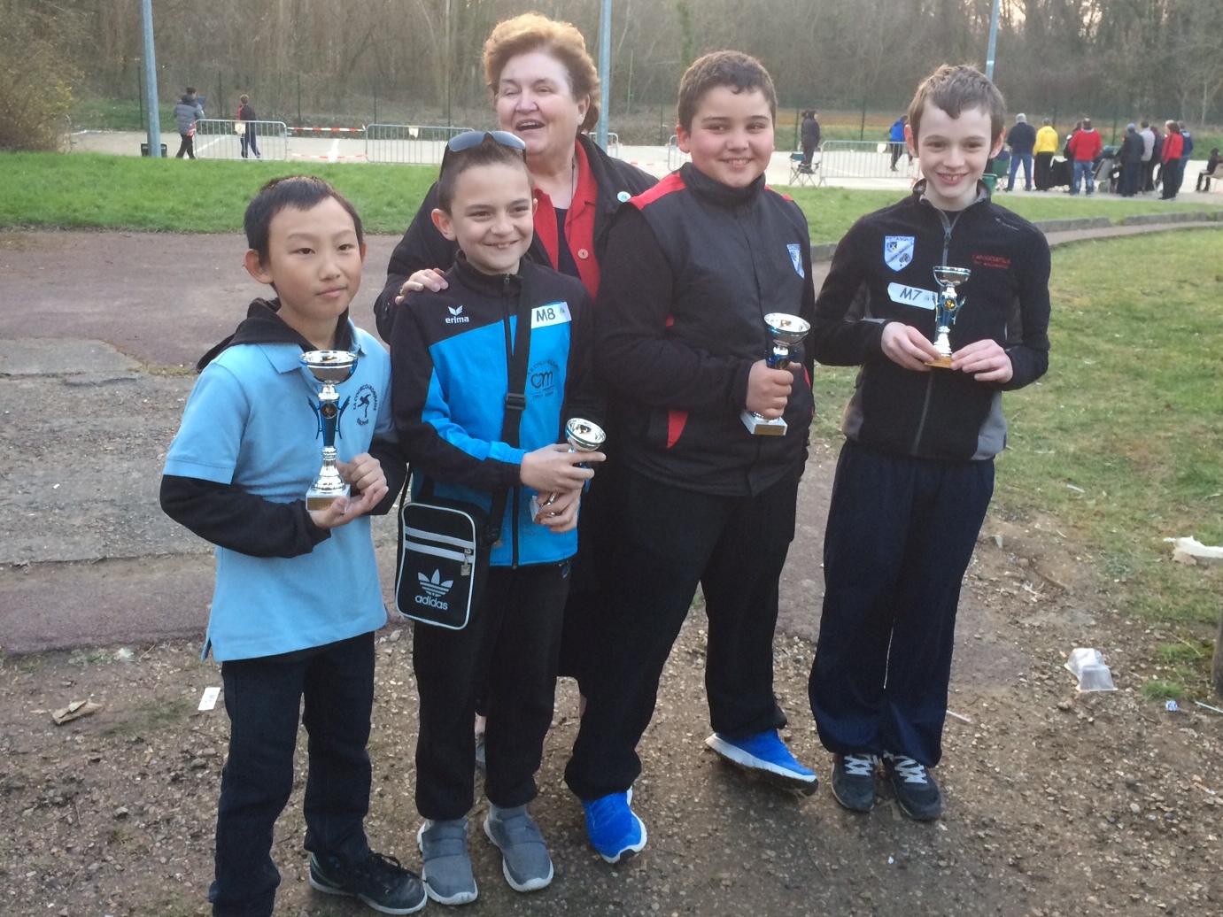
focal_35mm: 29
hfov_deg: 61.7
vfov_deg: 48.2
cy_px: 458
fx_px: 1025
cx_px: 612
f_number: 2.2
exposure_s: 1/30
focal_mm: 4.15
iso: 50
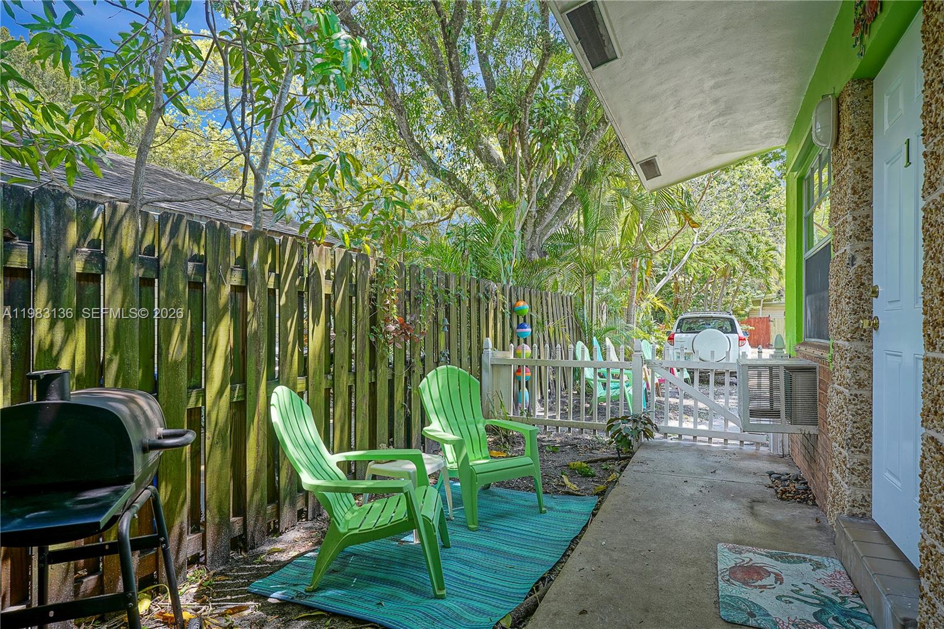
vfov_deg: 61.9
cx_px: 472
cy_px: 314
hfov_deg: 84.0
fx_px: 524
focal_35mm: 20
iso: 200
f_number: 6.3
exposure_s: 1/40
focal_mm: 20
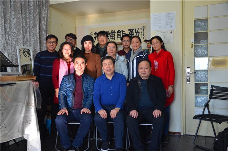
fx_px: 246
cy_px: 76
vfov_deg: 34.0
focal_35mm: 39
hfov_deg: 49.7
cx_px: 114
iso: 400
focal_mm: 26
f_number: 4
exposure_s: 1/60
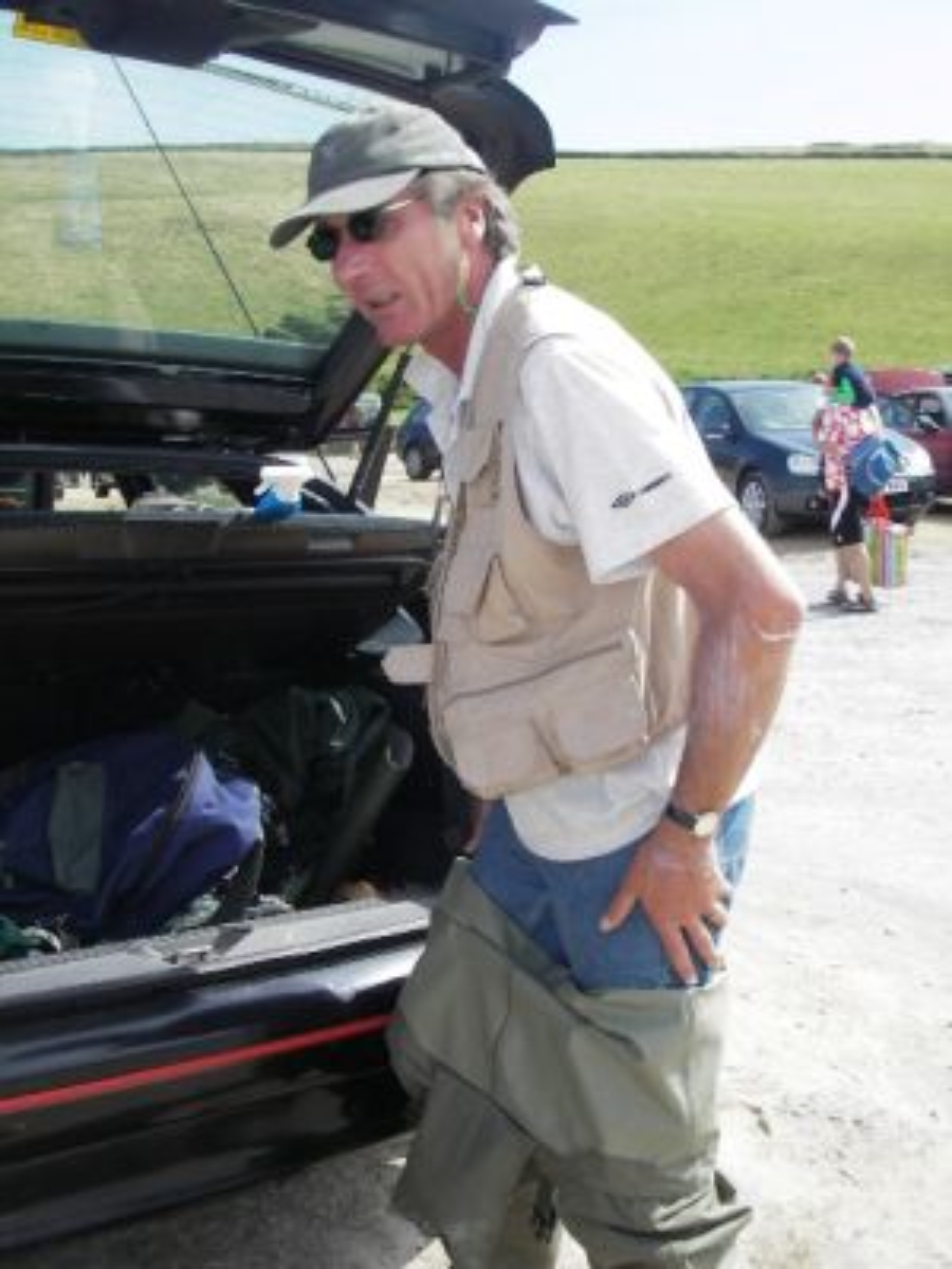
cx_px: 476
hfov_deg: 37.7
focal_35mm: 38
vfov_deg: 49.0
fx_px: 1393
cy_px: 634
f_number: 6.6
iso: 50
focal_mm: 6.3
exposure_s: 1/100
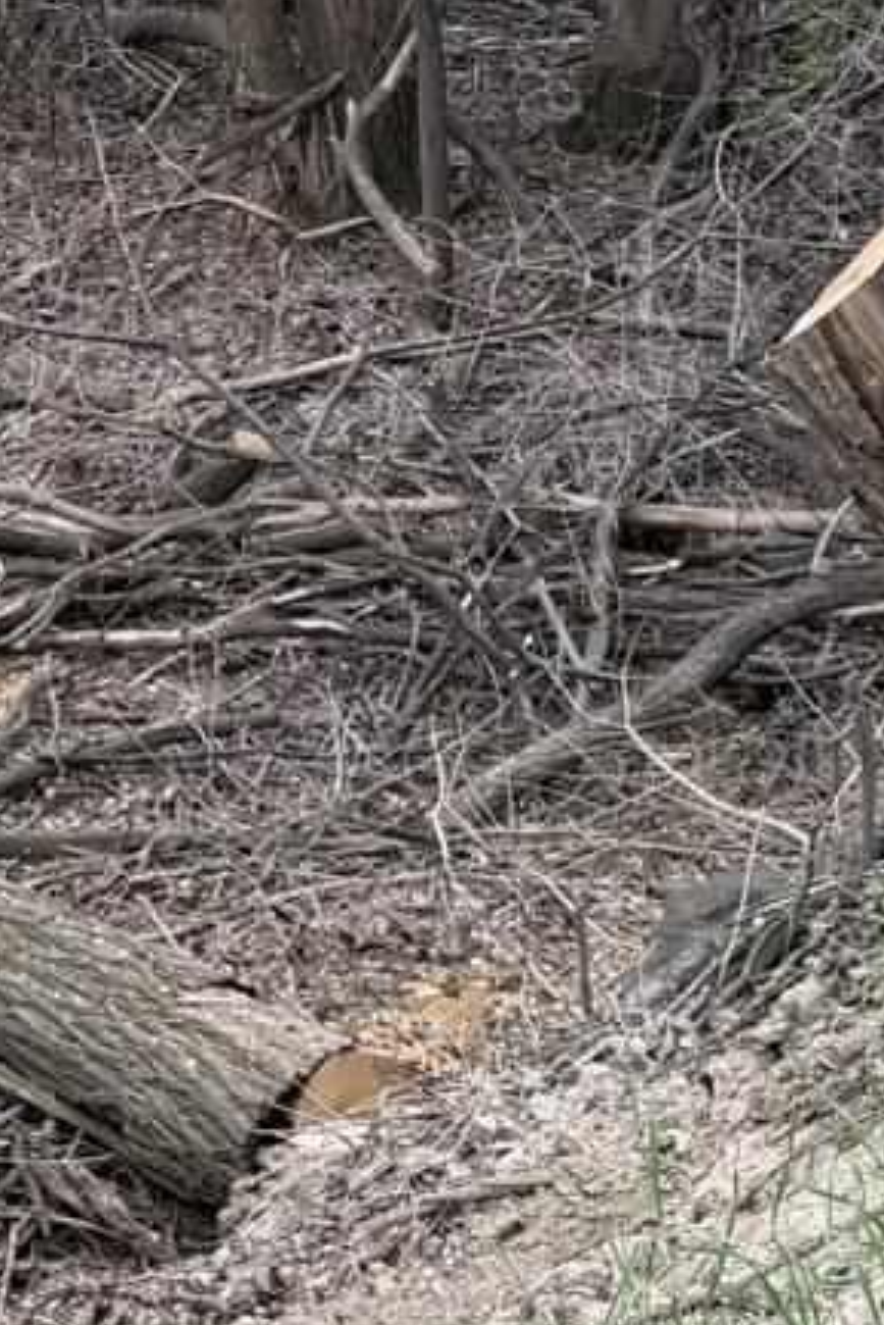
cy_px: 43
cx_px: -948
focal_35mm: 118
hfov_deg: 10.6
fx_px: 4343
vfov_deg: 17.0
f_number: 1.78
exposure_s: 1/221
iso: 80
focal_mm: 6.76
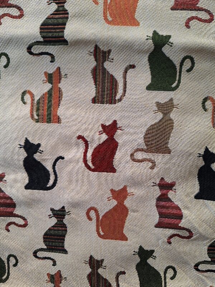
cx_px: 108
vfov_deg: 73.9
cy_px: 144
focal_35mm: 23
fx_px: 190
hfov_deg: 58.9
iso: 200
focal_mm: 5.54
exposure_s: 1/30
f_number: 1.8
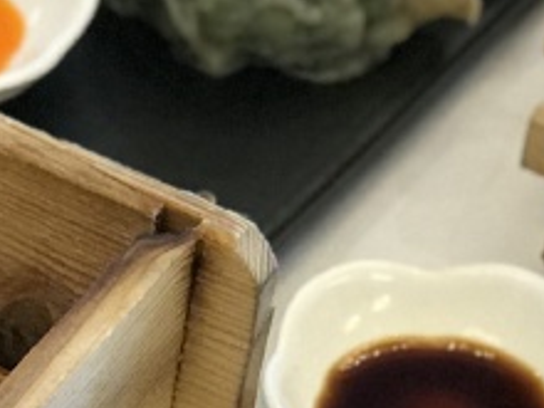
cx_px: -89
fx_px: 4887
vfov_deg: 4.8
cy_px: 517
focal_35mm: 311
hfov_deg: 6.3
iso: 64
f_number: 2.8
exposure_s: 1/50
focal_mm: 6.6
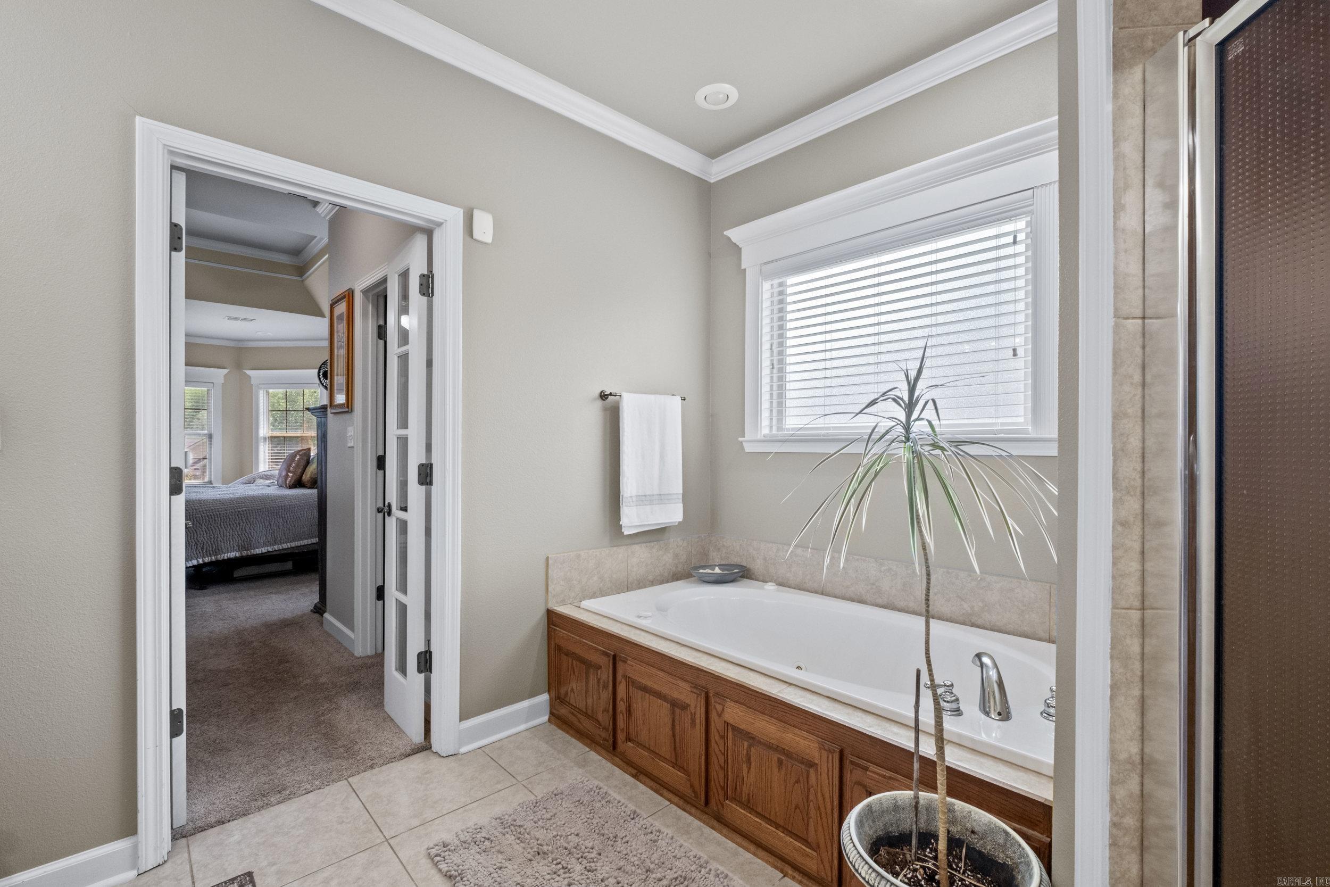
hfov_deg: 100.4
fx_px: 554
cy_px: 444
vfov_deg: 77.3
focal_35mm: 15
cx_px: 665
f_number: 8
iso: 800
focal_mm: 10
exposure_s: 1/6
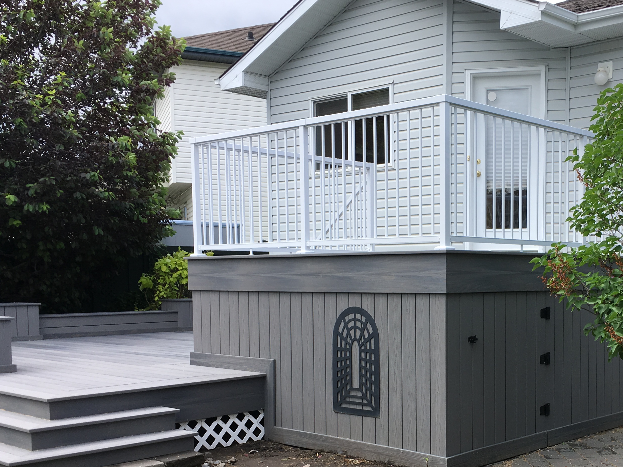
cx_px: 461
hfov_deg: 39.4
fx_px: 846
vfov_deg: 30.5
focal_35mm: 47
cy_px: 332
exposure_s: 1/699
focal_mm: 4.15
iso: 25
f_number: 2.2
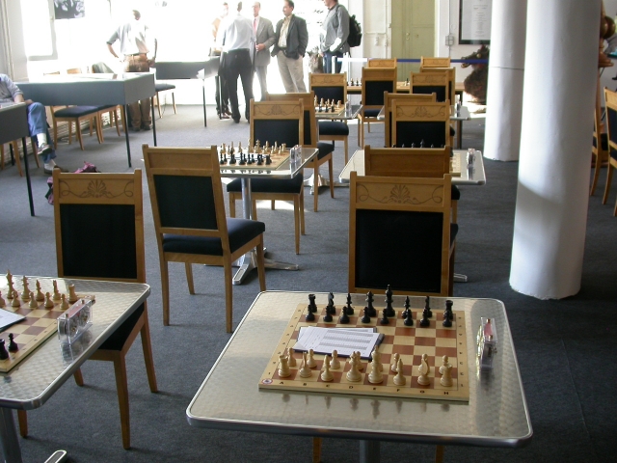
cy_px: 232
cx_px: 308
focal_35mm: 38
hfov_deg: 49.0
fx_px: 677
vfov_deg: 37.7
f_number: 2.6
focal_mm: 7.85
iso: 100
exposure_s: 1/34
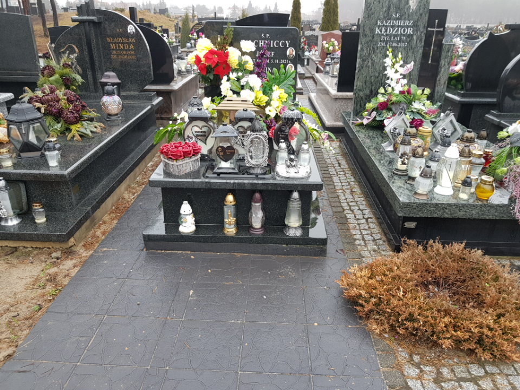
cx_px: 260
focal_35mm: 26
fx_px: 391
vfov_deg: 53.1
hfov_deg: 67.3
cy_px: 195
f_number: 1.7
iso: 64
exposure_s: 1/100
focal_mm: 4.2
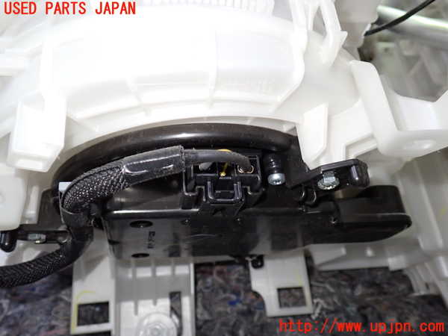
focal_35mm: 30
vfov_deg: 46.8
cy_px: 168
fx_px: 388
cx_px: 224
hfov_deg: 60.0
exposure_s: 1/30
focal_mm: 5.4
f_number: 2.3
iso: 320
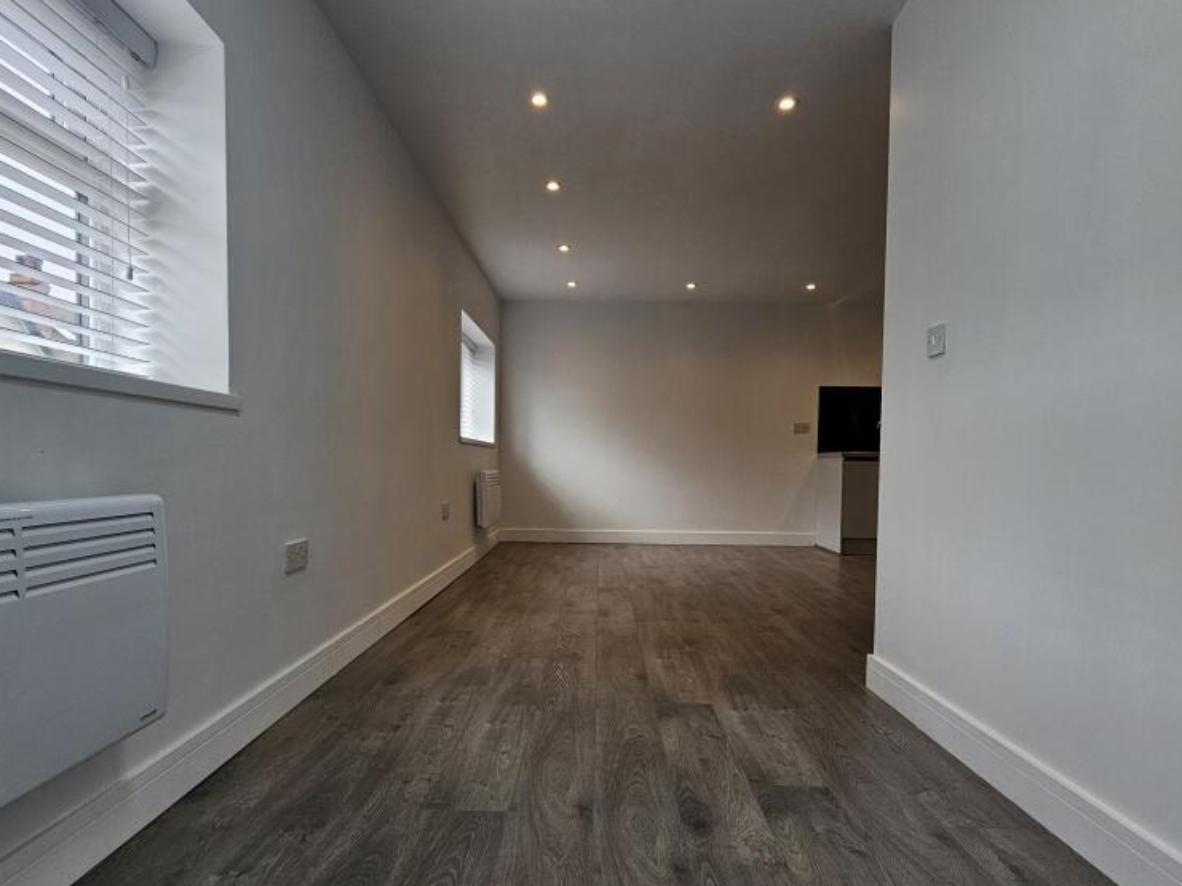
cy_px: 498
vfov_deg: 71.3
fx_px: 615
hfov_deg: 87.7
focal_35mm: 18
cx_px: 580
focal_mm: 2.2
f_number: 2.2
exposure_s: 1/104
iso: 50
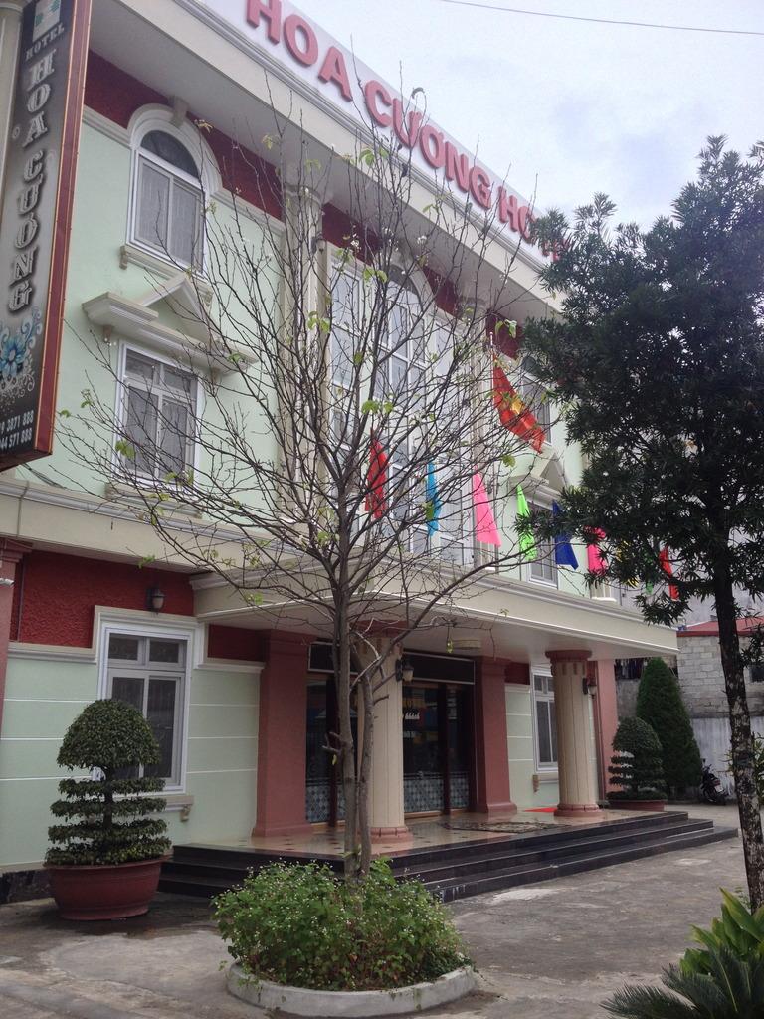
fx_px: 1030
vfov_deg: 52.6
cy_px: 510
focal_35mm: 35
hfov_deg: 40.7
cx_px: 382
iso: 50
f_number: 2.4
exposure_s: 1/276
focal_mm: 4.28
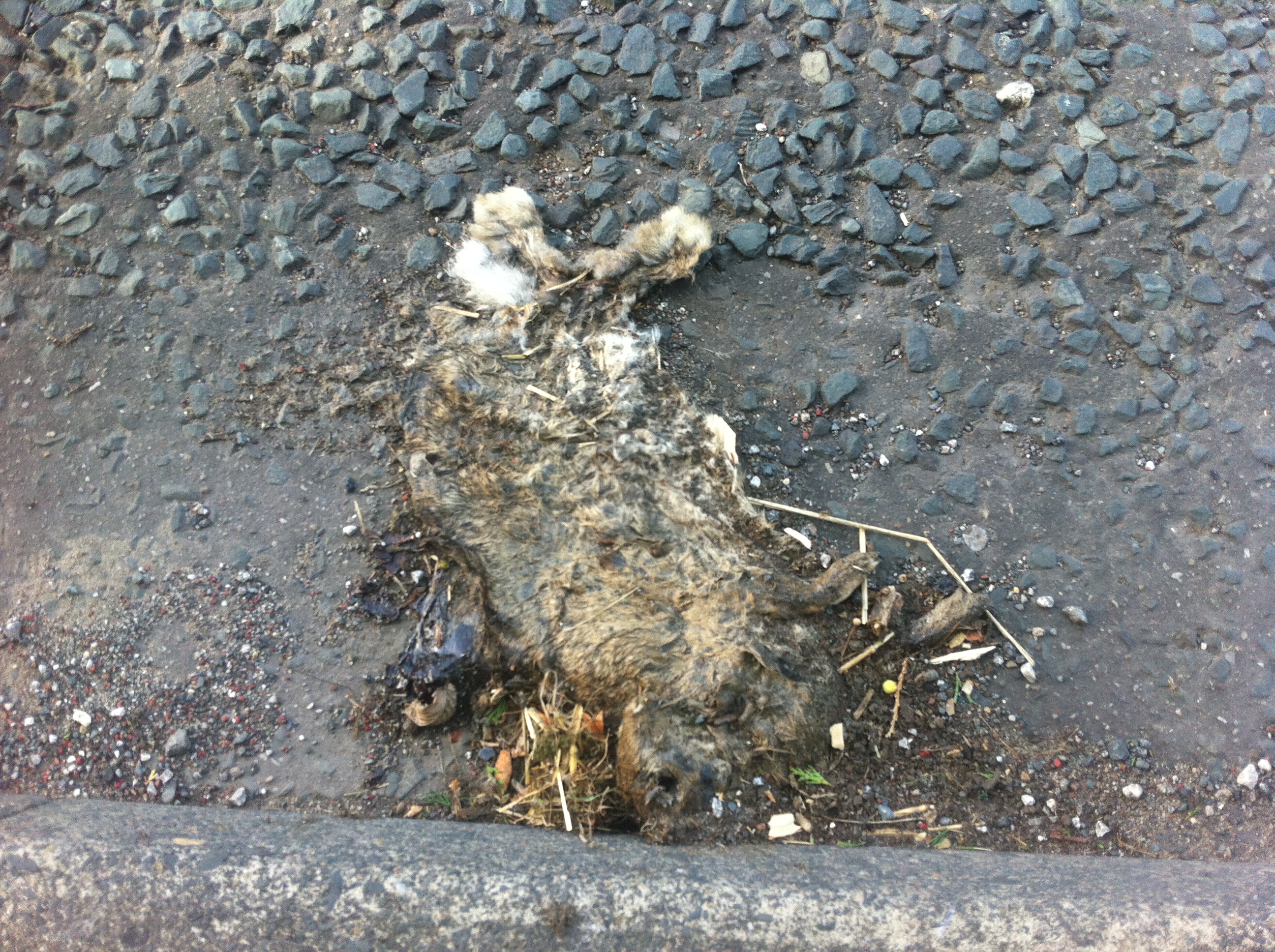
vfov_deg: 40.6
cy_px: 476
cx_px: 638
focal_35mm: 35
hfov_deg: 52.7
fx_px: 1287
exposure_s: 1/120
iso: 100
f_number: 2.8
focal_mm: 3.85
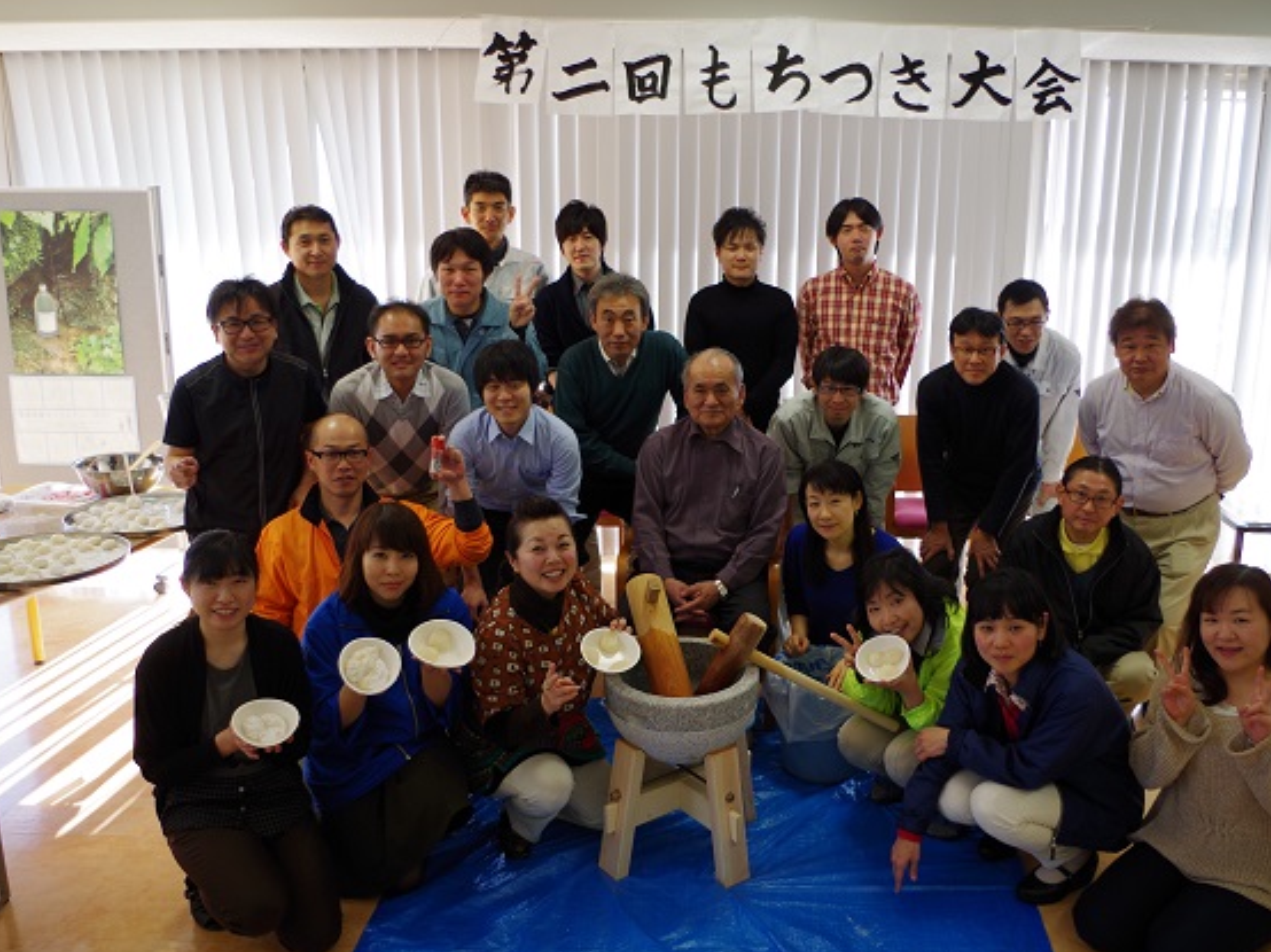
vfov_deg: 46.8
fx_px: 1101
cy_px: 484
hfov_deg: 59.8
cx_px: 702
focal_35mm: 30
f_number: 3.5
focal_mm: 18
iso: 200
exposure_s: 1/80
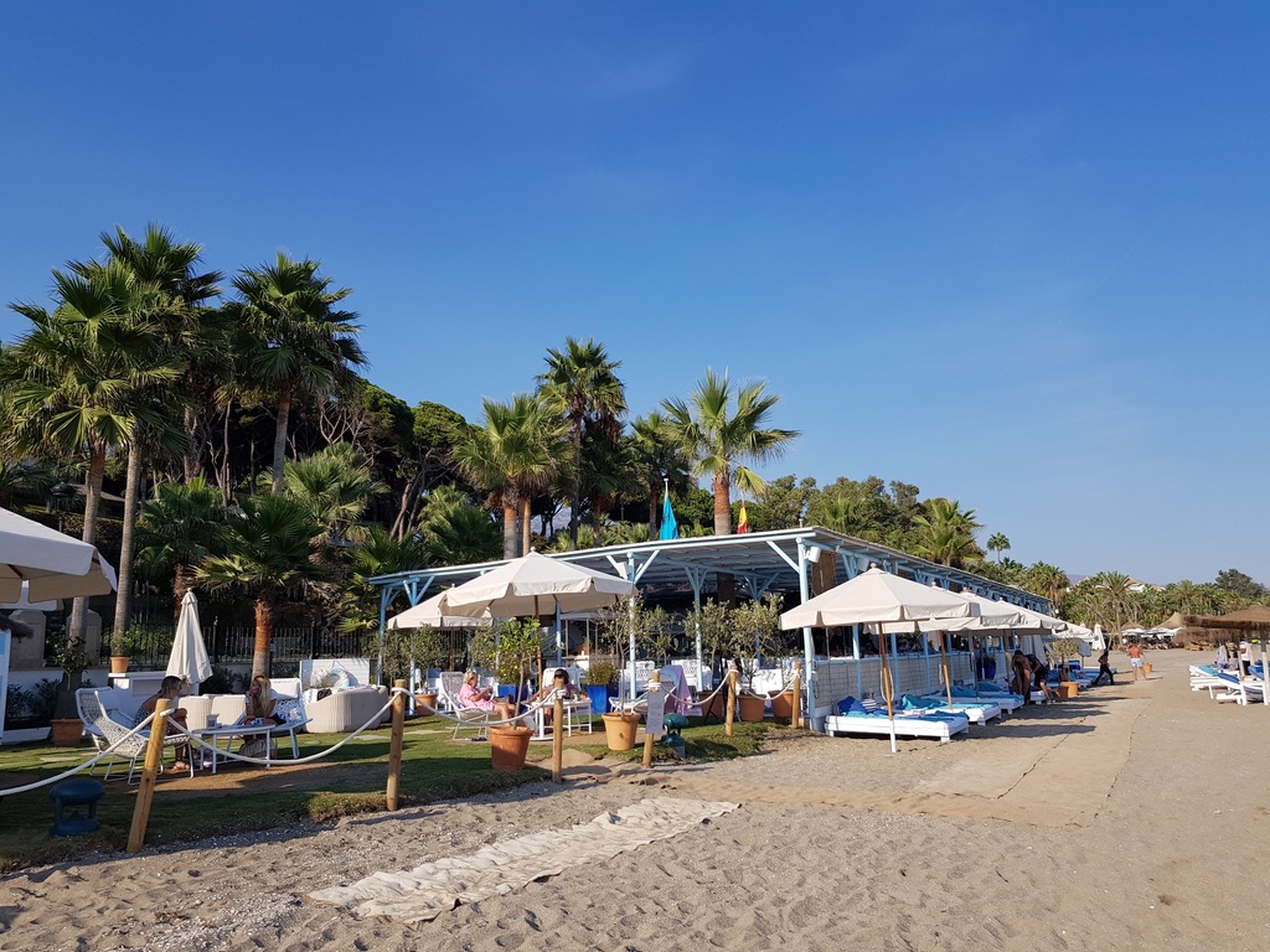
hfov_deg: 67.3
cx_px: 635
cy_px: 476
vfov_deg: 53.1
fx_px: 954
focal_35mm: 26
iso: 40
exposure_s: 1/2160
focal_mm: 4.3
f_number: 1.7
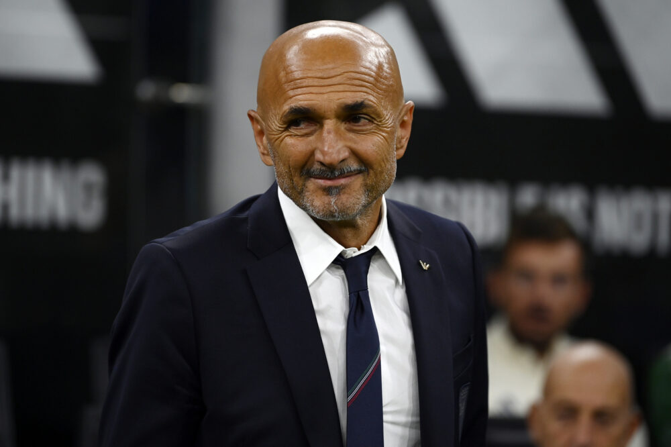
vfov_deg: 6.9
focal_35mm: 200
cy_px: 224
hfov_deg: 10.3
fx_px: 3726
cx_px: 336
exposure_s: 1/1250
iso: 2000
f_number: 3.5
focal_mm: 200
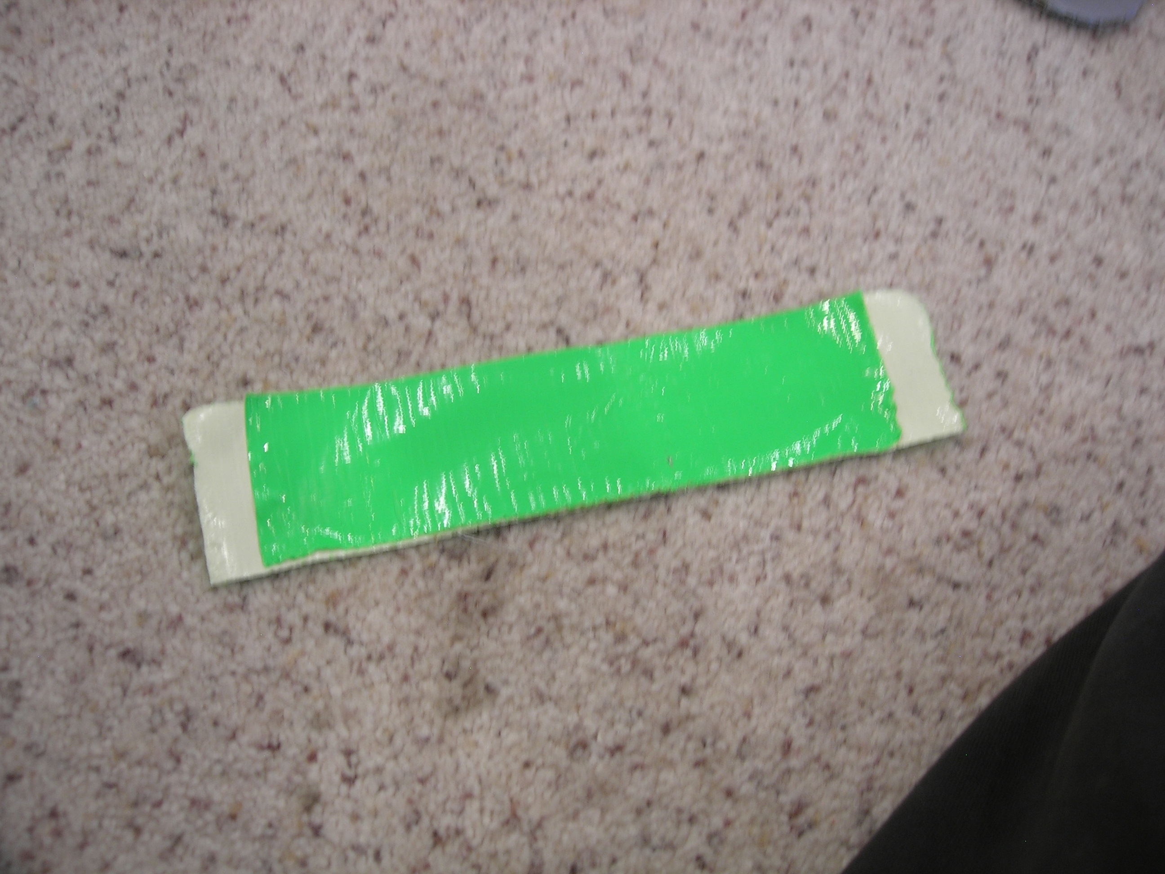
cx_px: 582
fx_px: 1279
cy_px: 437
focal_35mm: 38
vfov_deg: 37.7
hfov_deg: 49.0
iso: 64
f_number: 2.8
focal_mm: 7.8
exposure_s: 1/5.8
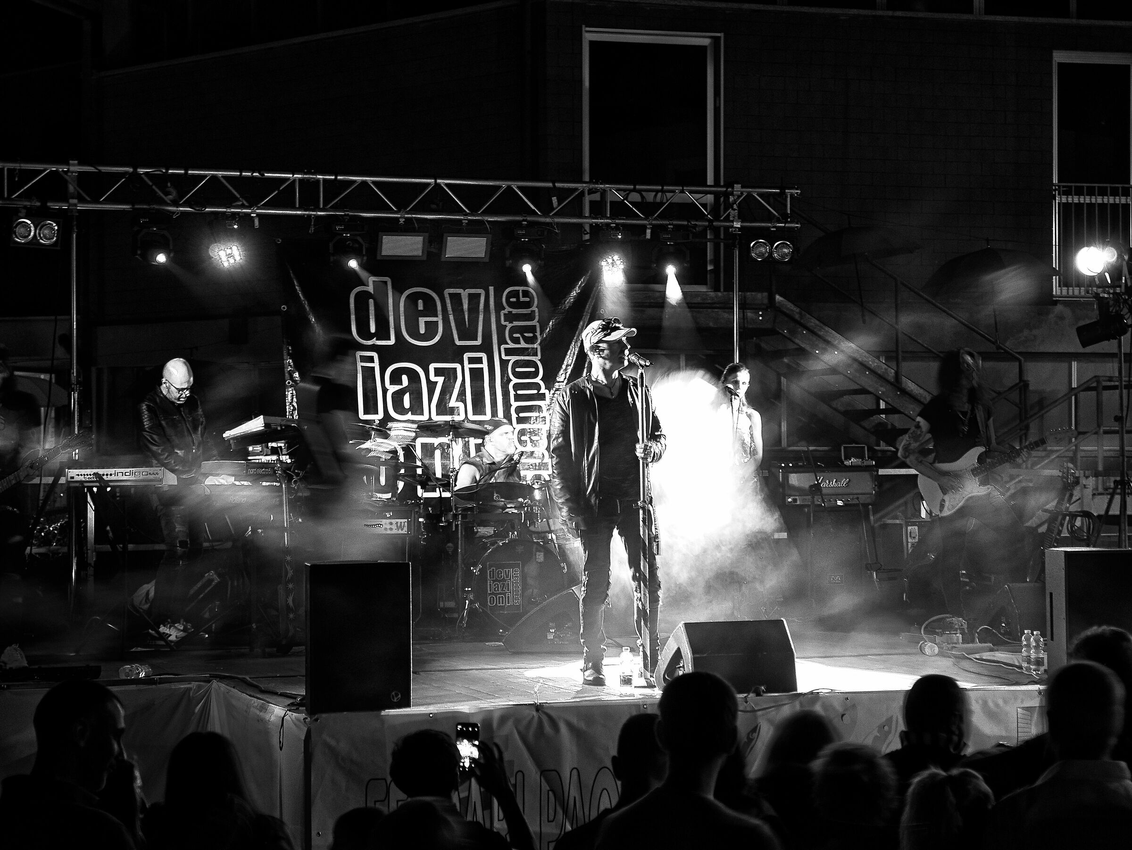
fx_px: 2486
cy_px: 425
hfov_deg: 25.6
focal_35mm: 76
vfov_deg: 19.4
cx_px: 566
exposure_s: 1/5
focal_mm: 38
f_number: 3.9
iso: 320
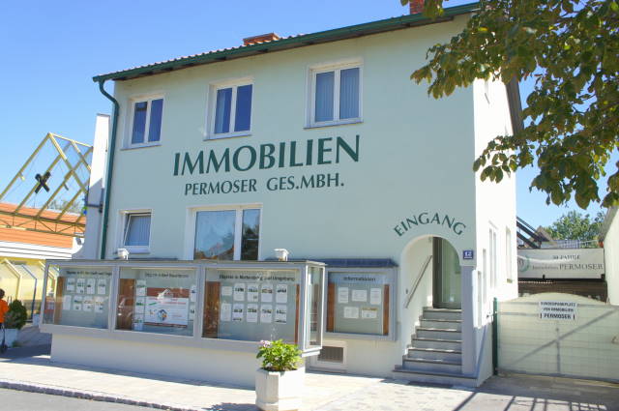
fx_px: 541
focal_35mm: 32
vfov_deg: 41.6
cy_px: 206
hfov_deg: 59.6
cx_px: 310
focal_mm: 21
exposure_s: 1/160
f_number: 8
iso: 200
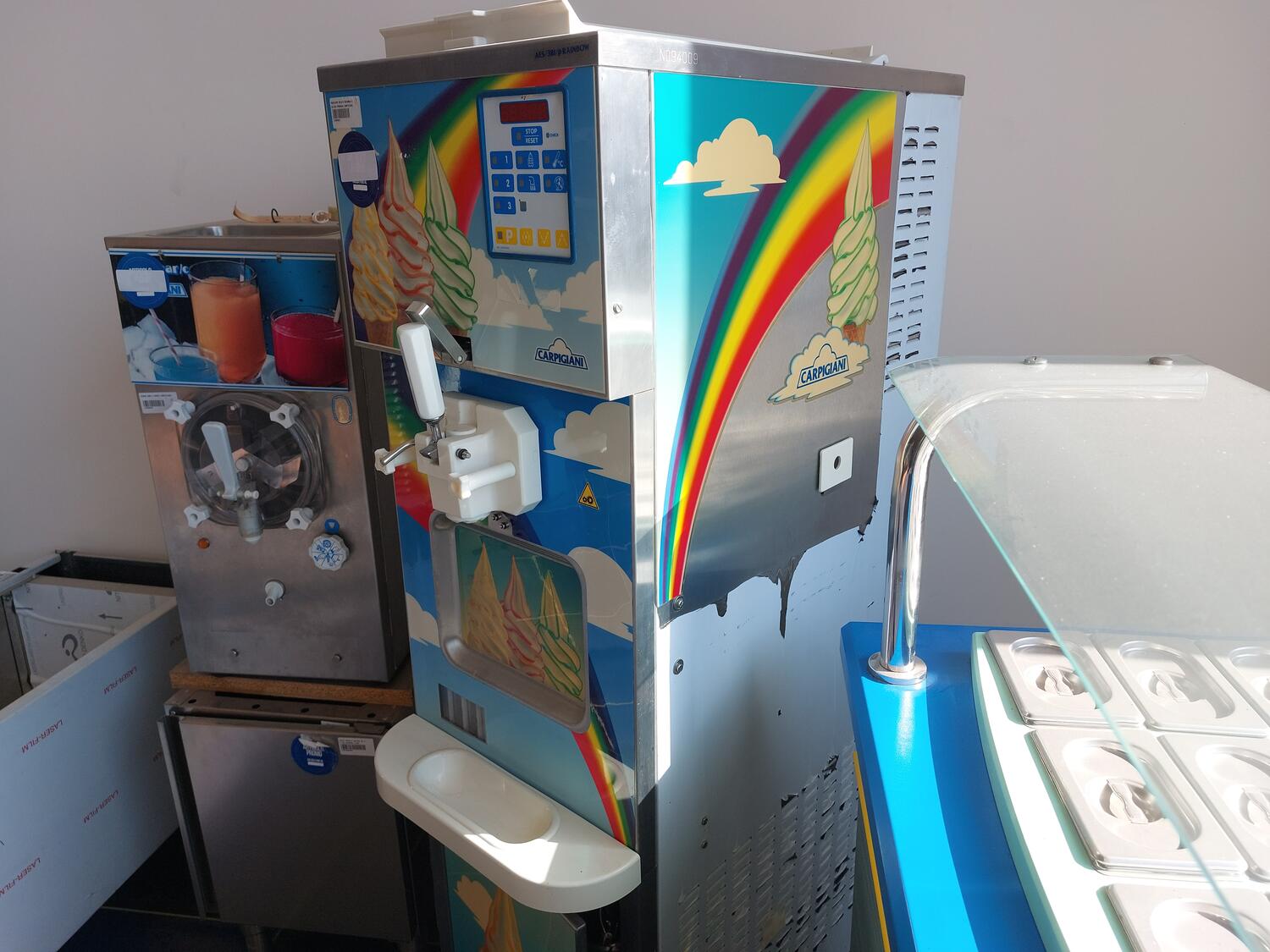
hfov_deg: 69.4
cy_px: 476
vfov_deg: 54.9
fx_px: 917
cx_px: 635
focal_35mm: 25
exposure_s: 1/275
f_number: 1.8
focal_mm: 5.23
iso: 25
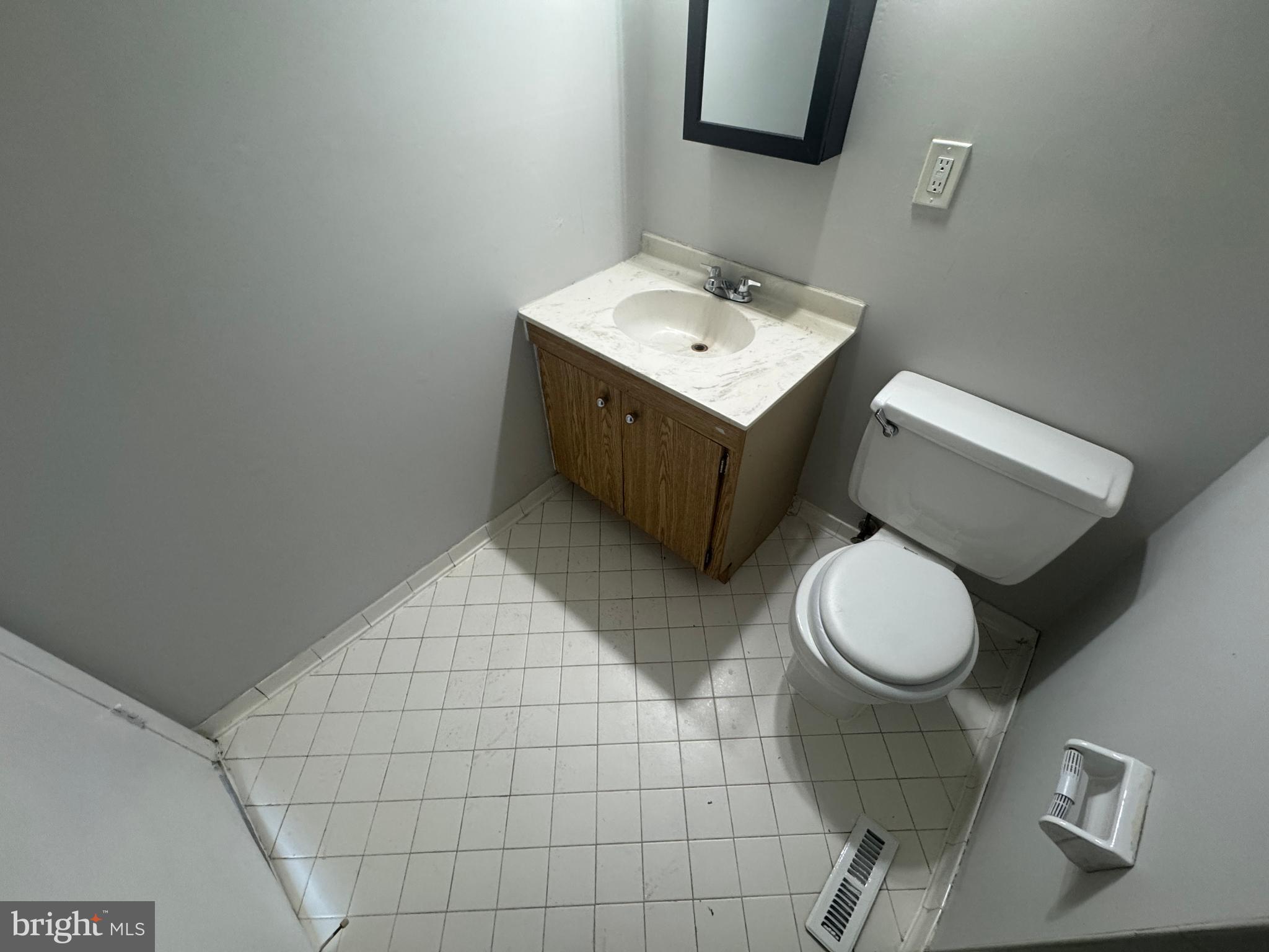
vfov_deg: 85.7
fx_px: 513
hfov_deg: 102.1
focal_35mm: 14
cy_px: 476
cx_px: 634
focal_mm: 2.22
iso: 320
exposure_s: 1/120
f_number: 2.2
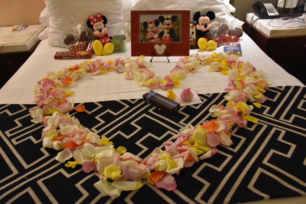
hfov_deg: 61.9
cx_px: 153
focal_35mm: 30
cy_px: 102
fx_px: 255
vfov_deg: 43.6
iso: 2800
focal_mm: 20
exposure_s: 1/60
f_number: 4
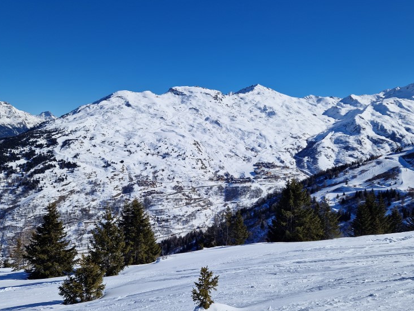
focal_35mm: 32
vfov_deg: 44.1
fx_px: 383
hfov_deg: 56.8
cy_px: 146
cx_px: 217
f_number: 1.8
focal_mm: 5.4
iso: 50
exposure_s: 1/4672
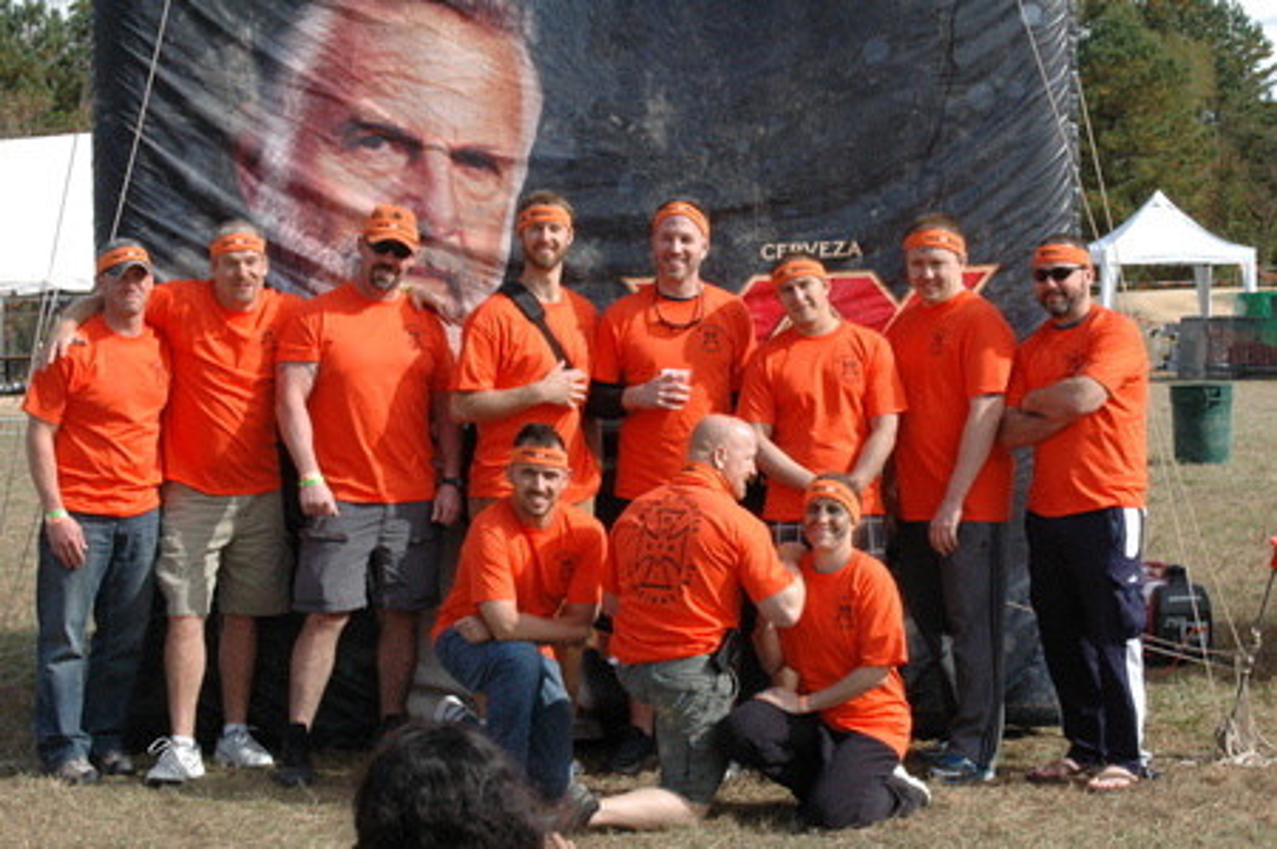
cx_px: 638
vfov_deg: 16.5
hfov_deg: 24.6
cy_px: 424
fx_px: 2923
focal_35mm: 82
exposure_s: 1/250
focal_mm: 55
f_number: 16
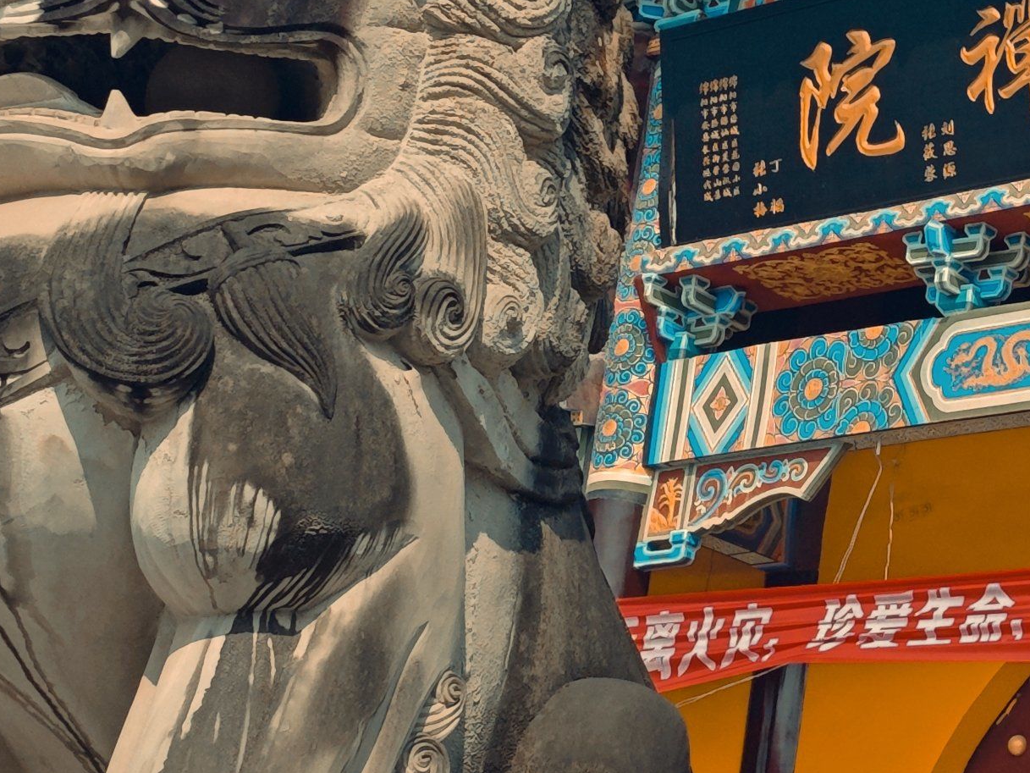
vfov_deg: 15.9
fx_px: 2738
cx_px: 959
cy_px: 63
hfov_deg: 20.8
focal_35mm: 92
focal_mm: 6.68
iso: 640
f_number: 2.8
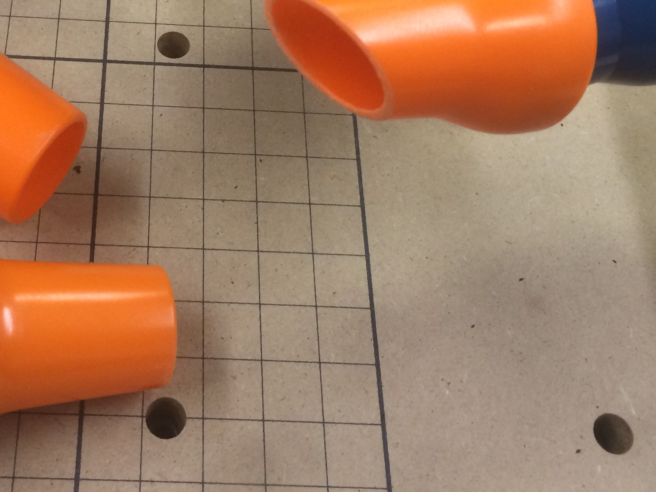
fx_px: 1023
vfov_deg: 26.3
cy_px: 61
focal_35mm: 54
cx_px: 179
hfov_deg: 34.9
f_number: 2.2
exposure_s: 1/30
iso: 100
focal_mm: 4.15
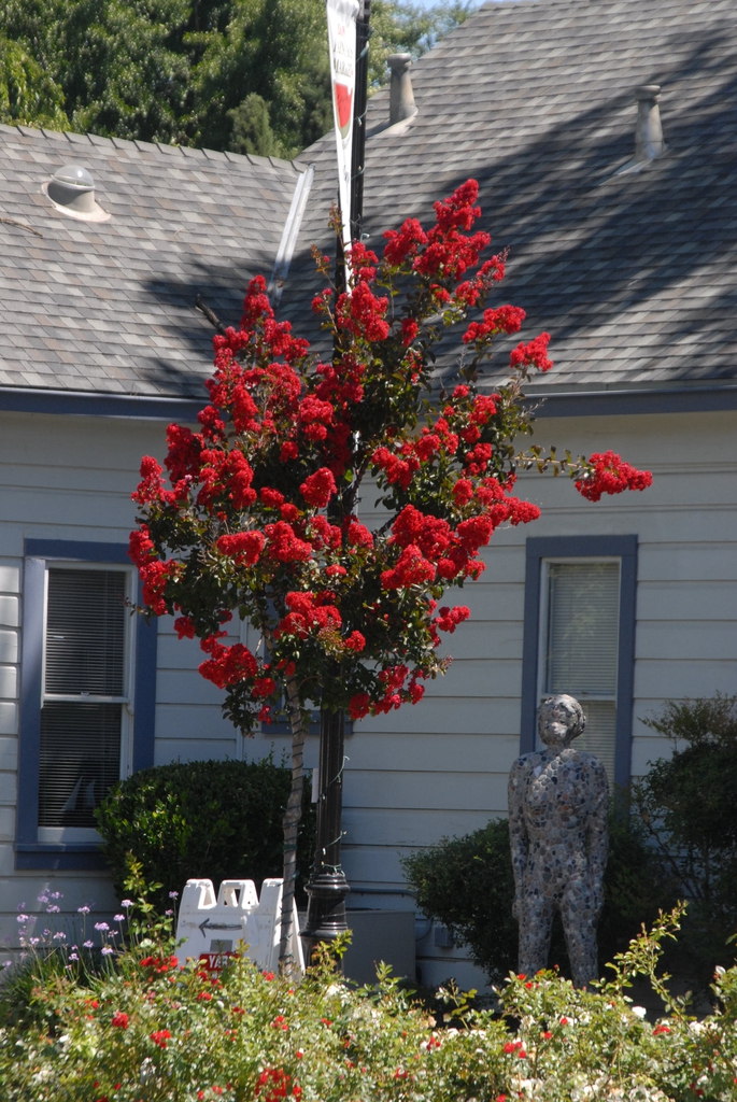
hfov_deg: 6.8
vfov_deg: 10.1
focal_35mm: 202
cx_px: 368
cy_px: 551
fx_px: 6203
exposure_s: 1/250
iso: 400
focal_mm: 135
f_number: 8
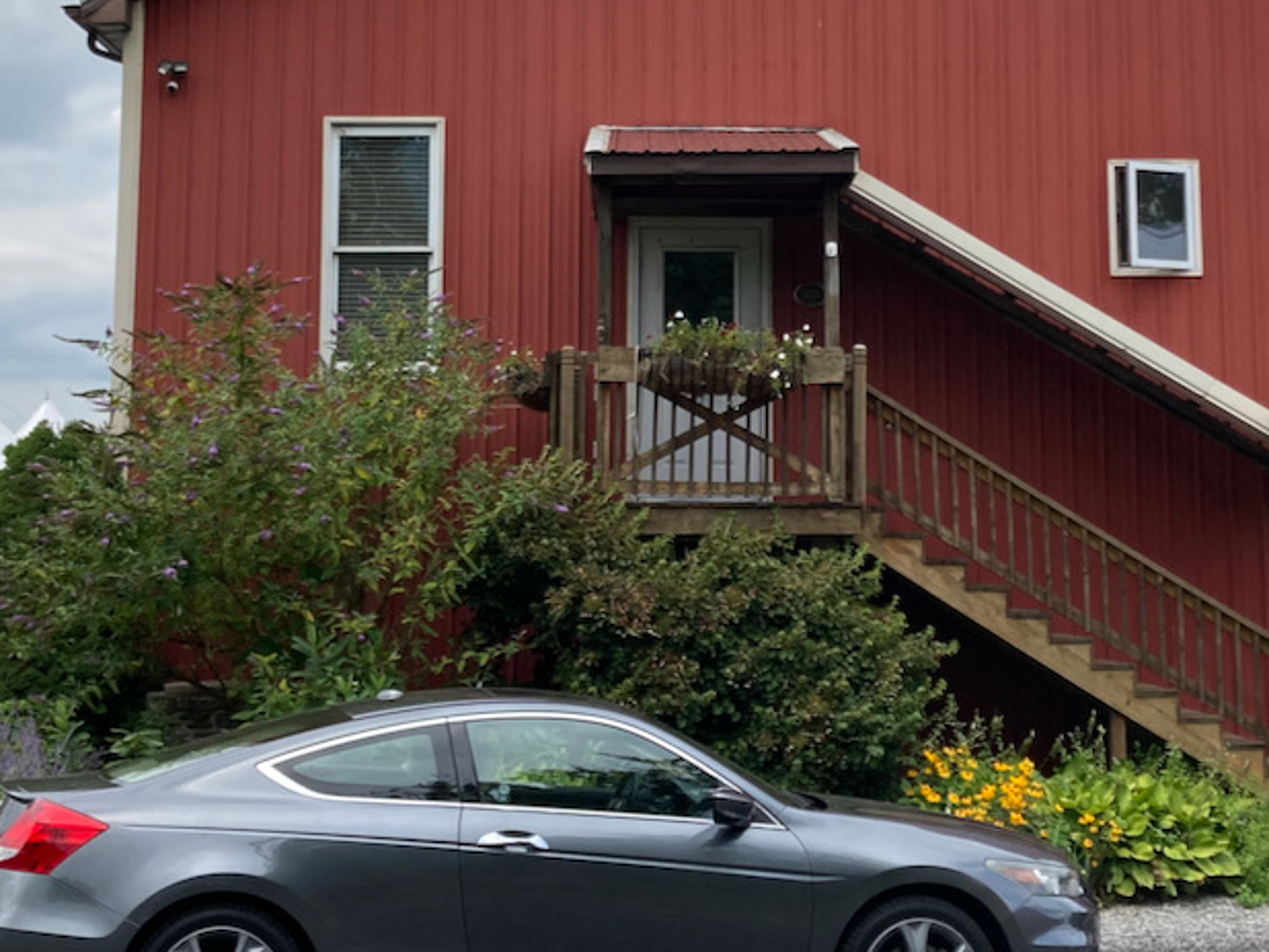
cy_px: 248
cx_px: 684
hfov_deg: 33.2
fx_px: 2127
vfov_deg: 25.0
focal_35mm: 58
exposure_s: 1/2183
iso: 20
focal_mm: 3.99
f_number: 1.8
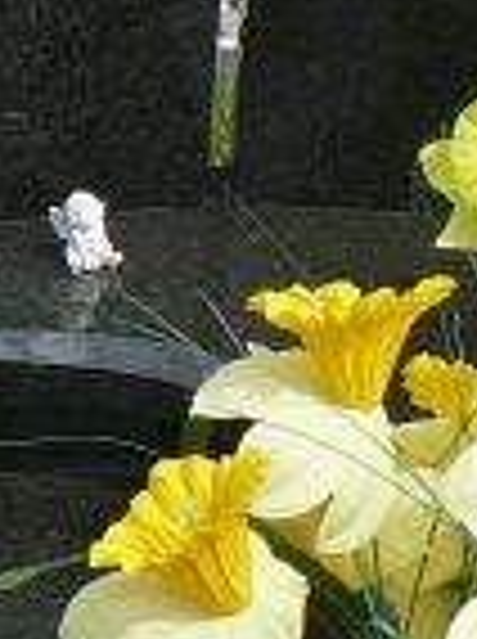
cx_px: 486
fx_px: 2912
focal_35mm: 158
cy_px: 320
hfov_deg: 9.3
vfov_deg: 12.5
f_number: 2.8
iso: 80
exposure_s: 1/1000
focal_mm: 5.2
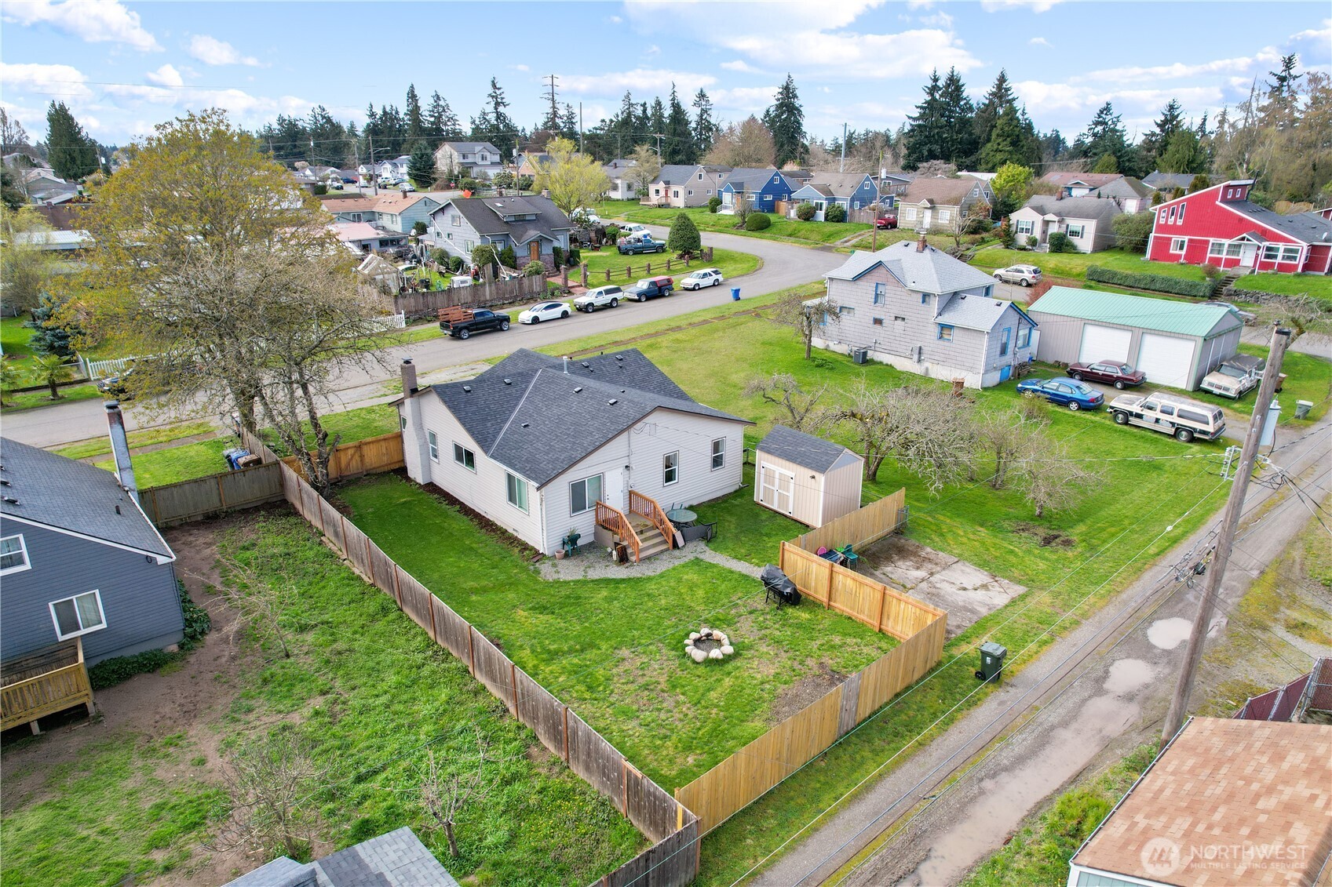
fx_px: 814
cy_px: 444
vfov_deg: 57.2
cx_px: 666
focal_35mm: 22
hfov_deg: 78.6
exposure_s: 1/730
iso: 130
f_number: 2.8
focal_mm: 8.38
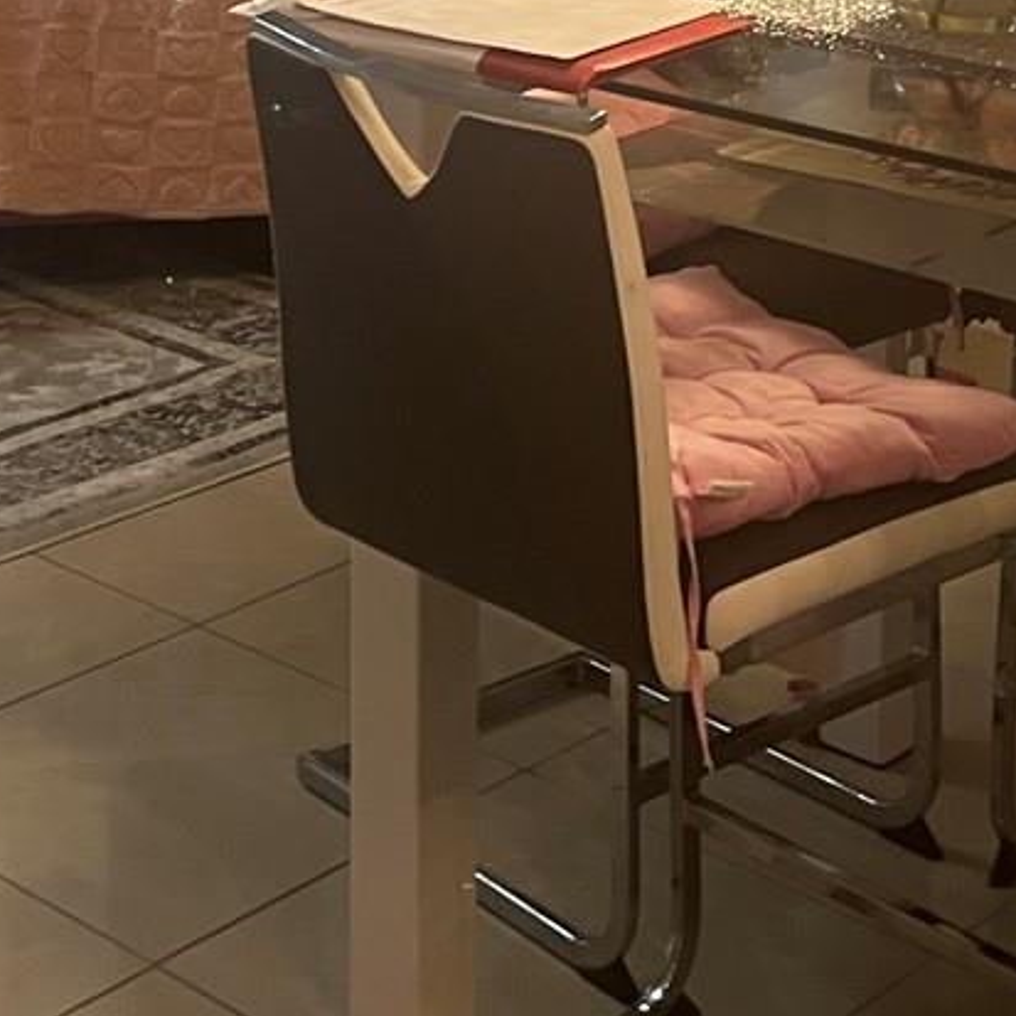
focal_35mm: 89
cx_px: 433
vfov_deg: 17.8
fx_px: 2955
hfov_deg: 19.5
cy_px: -440
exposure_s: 1/60
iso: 100
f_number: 1.6
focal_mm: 5.1
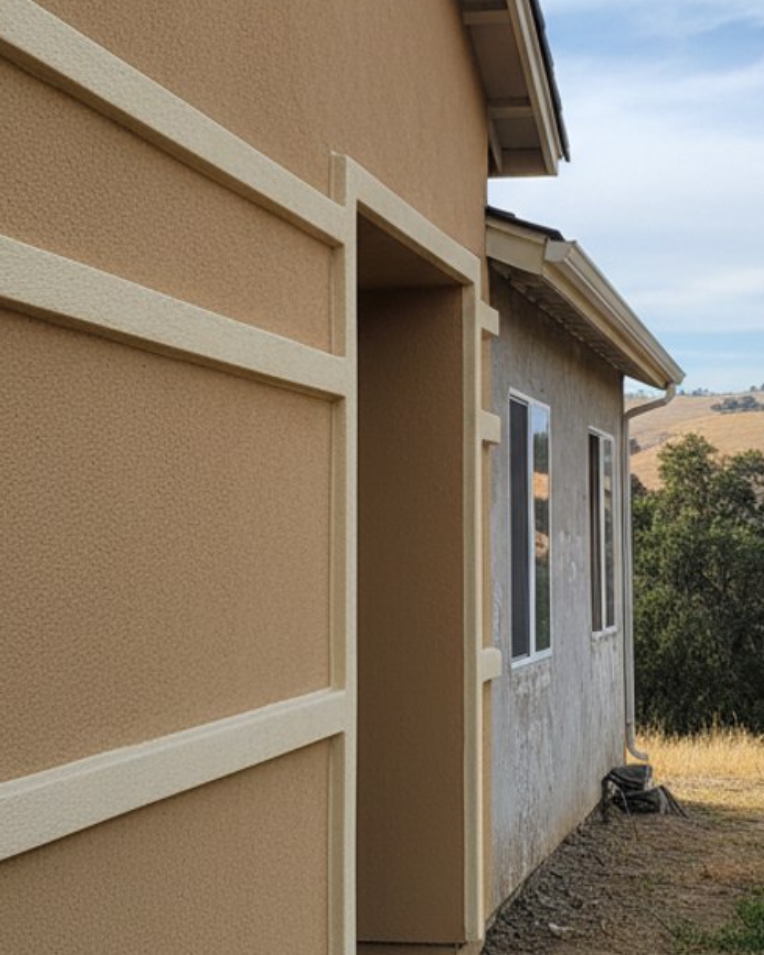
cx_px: 491
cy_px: 369
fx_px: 1300
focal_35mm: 46
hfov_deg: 32.6
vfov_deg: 40.1
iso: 1139
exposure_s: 1/361
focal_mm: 6.8
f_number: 1.68
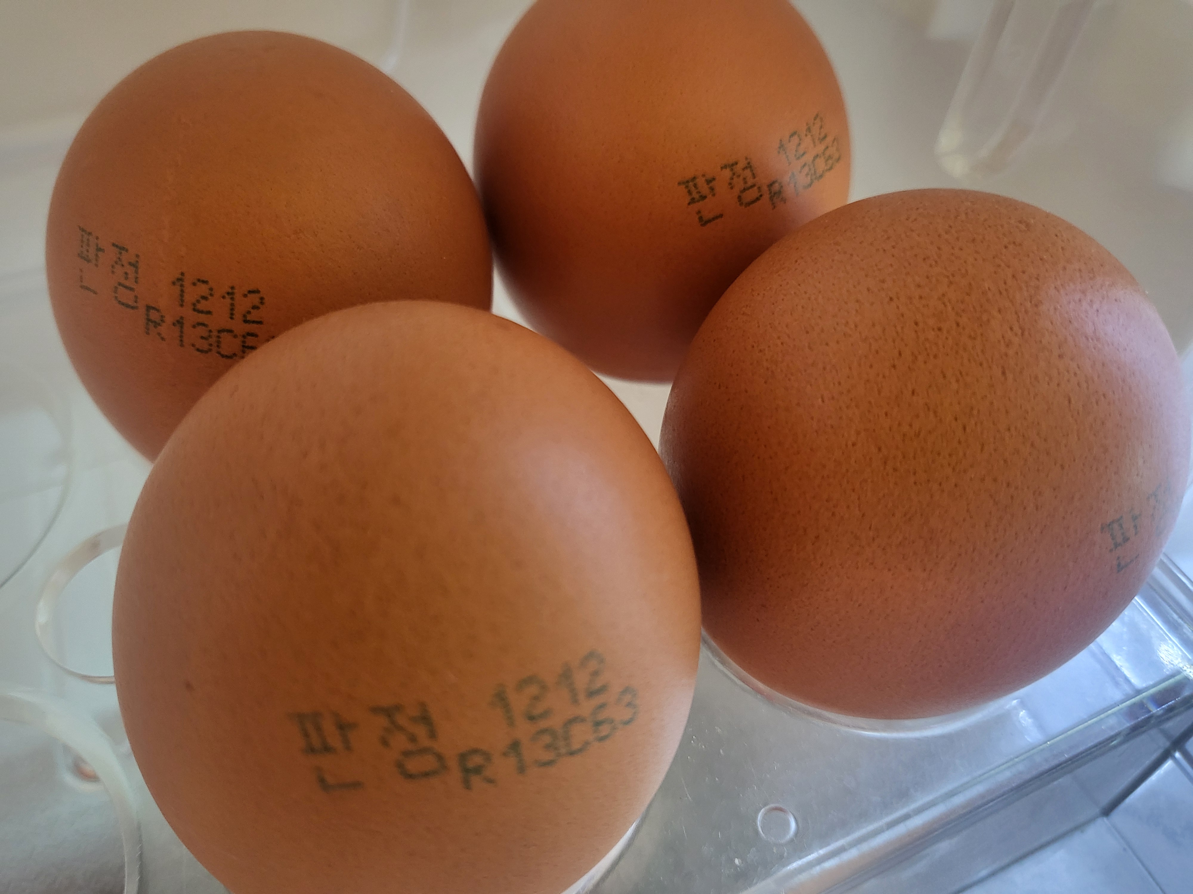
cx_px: 596
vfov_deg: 53.1
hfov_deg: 67.3
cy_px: 447
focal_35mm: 26
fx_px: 896
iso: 500
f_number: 1.8
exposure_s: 1/24
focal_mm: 4.25
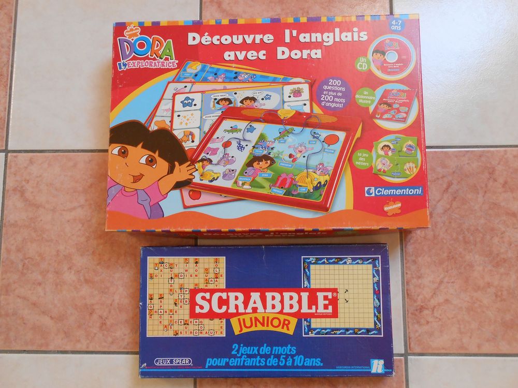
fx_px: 389
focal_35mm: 26
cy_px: 194
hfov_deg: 67.3
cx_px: 259
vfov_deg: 53.1
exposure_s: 1/30
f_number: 3.5
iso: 250
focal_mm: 4.6
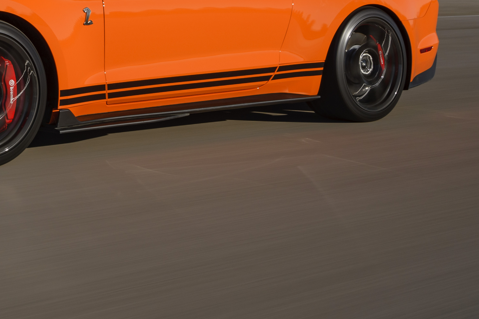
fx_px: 1131
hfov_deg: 23.2
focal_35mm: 85
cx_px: 36
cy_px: -35
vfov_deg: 15.6
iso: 100
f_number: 7.1
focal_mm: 24
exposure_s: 1/40
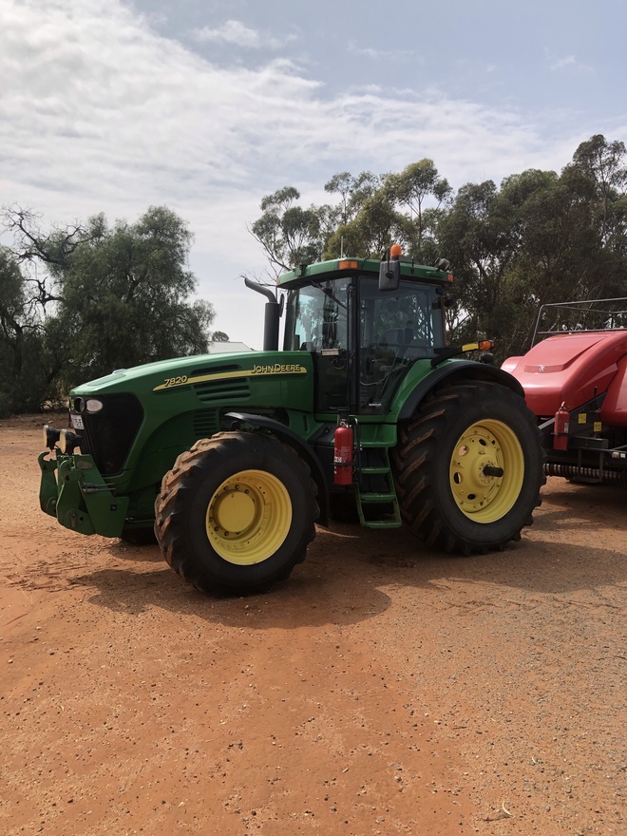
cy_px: 418
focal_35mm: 28
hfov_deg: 49.7
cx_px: 314
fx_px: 676
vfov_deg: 63.4
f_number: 1.8
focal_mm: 3.99
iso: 20
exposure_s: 1/2825
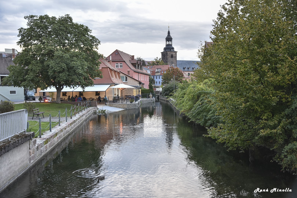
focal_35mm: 36
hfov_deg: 53.1
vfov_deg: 36.9
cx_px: 148
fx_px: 297
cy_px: 99
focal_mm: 24
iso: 200
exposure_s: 1/40
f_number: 3.2
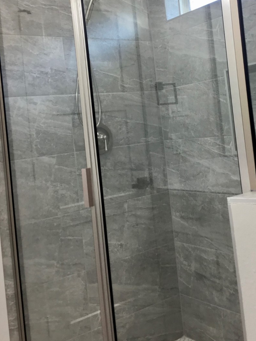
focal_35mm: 45
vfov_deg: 41.5
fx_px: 444
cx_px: 153
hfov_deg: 32.1
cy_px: 112
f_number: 2.4
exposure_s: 1/30
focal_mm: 3.3
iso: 32
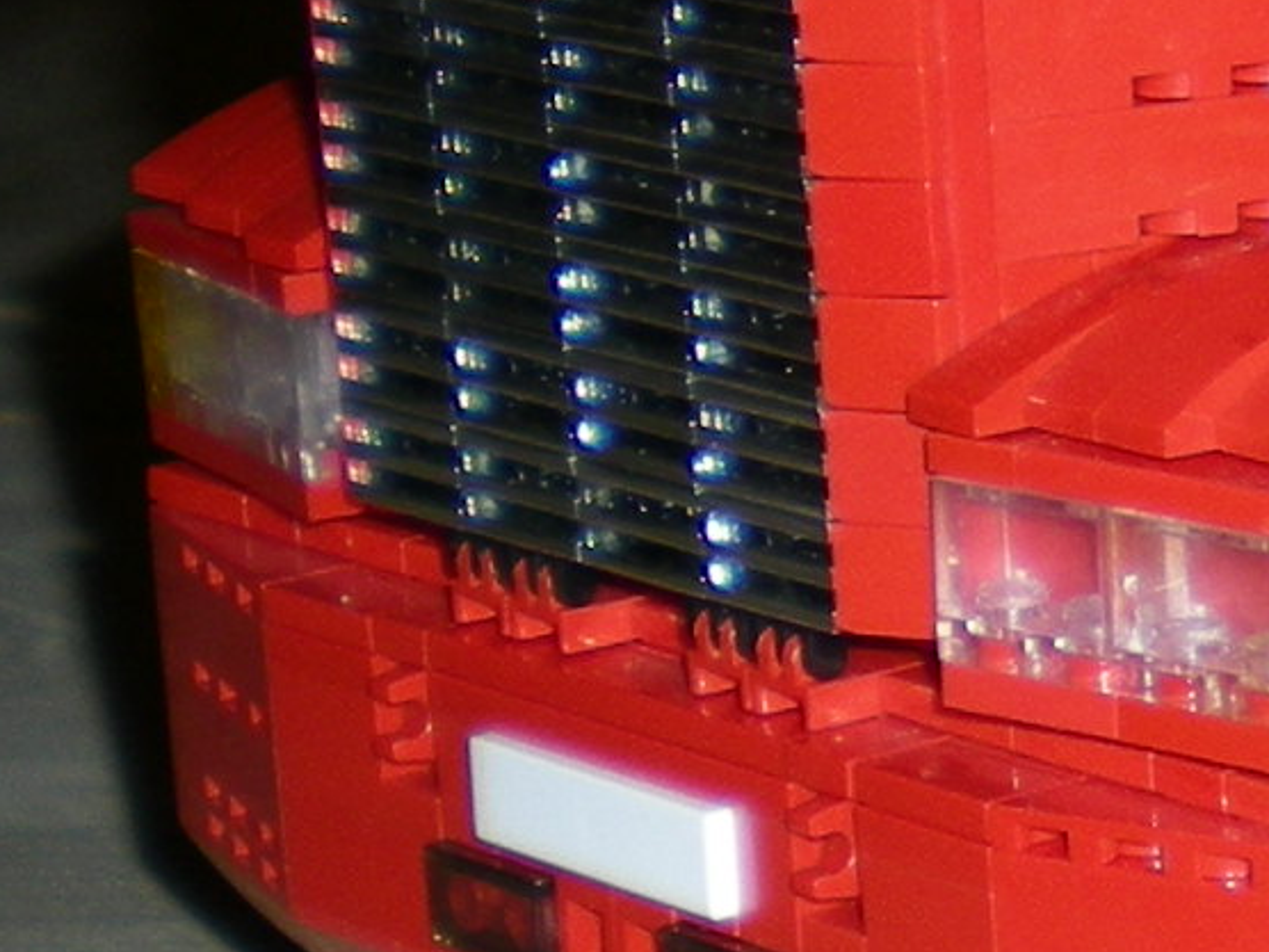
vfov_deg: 8.4
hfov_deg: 10.5
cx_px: 2294
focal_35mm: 177
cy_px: 217
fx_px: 6489
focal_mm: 6.3
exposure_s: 1/60
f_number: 3.1
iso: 50
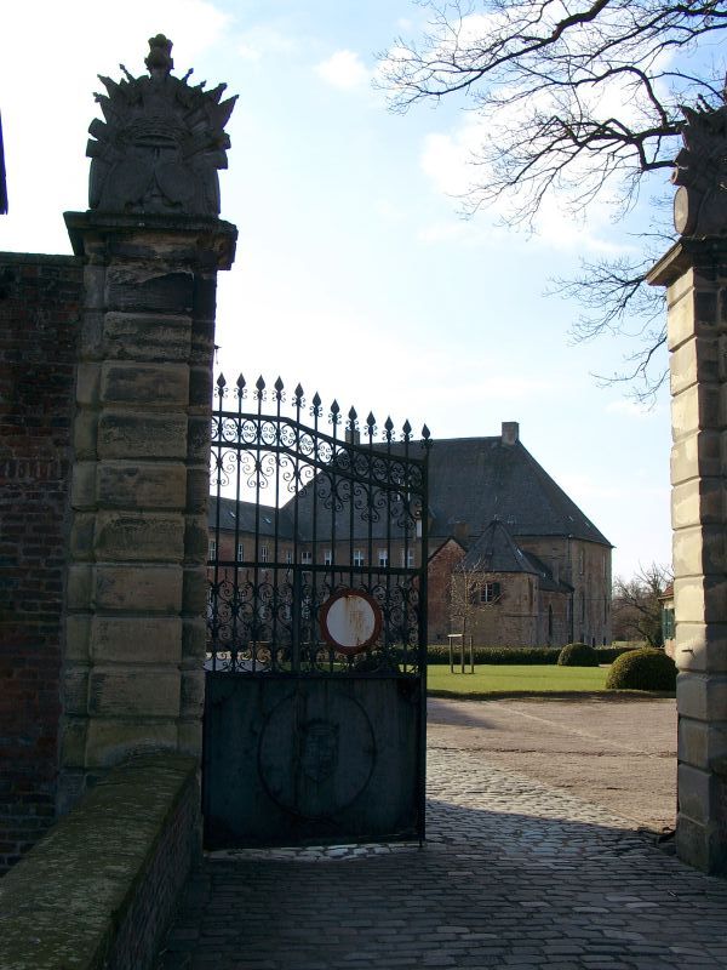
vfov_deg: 44.8
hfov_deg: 34.3
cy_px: 485
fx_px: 1176
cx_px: 364
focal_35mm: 42
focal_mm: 8.82
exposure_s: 1/580
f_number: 4
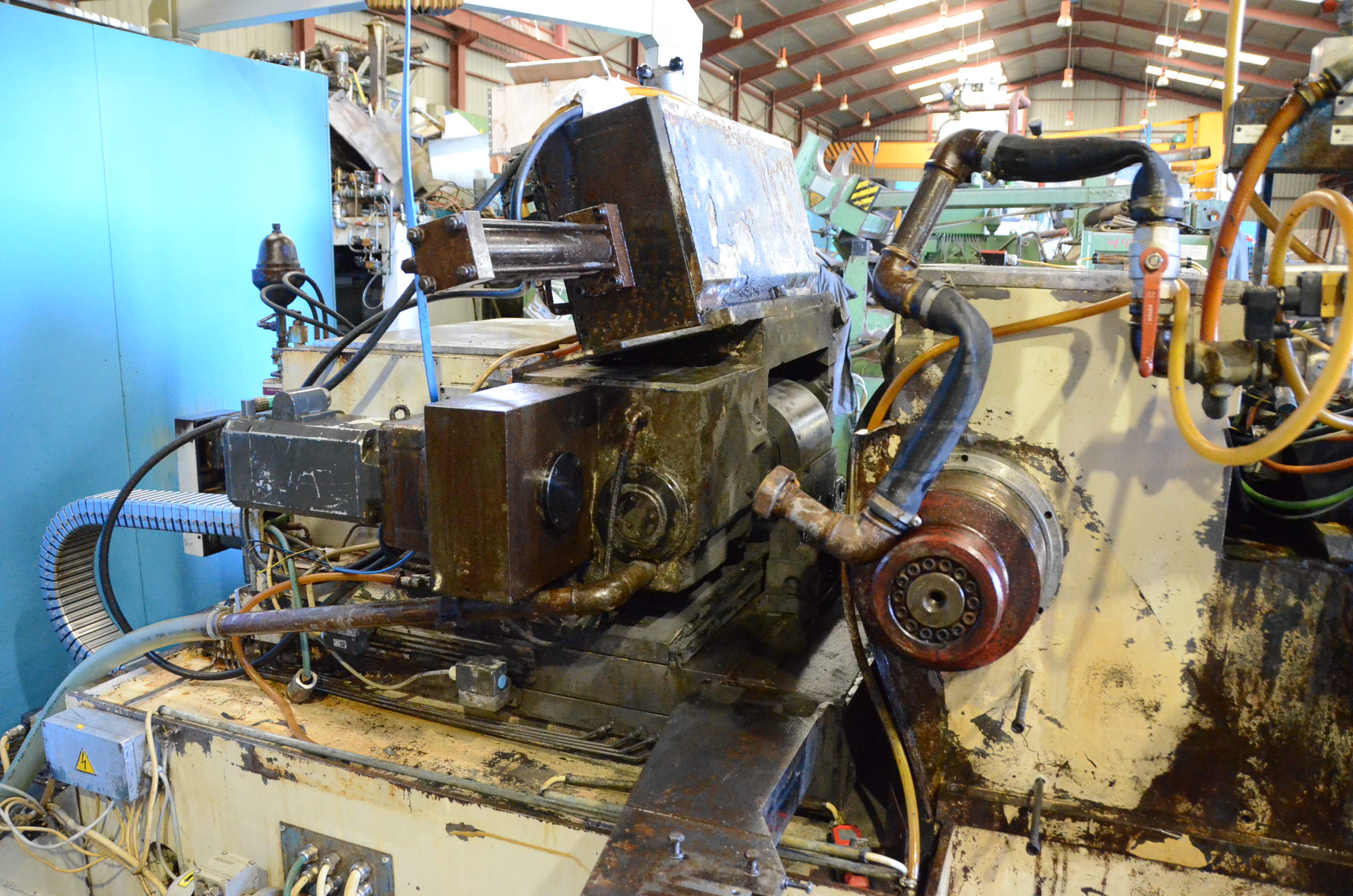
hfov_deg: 67.5
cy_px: 448
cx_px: 676
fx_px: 1013
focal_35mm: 27
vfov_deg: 47.7
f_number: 3.5
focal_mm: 18
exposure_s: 1/125
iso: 6400
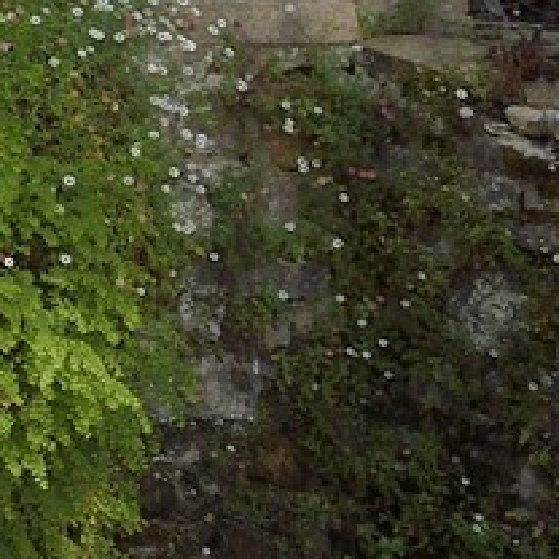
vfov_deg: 10.5
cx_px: -1344
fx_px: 2868
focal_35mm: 157
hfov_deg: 8.5
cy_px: -446
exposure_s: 1/320
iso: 200
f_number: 9
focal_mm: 24
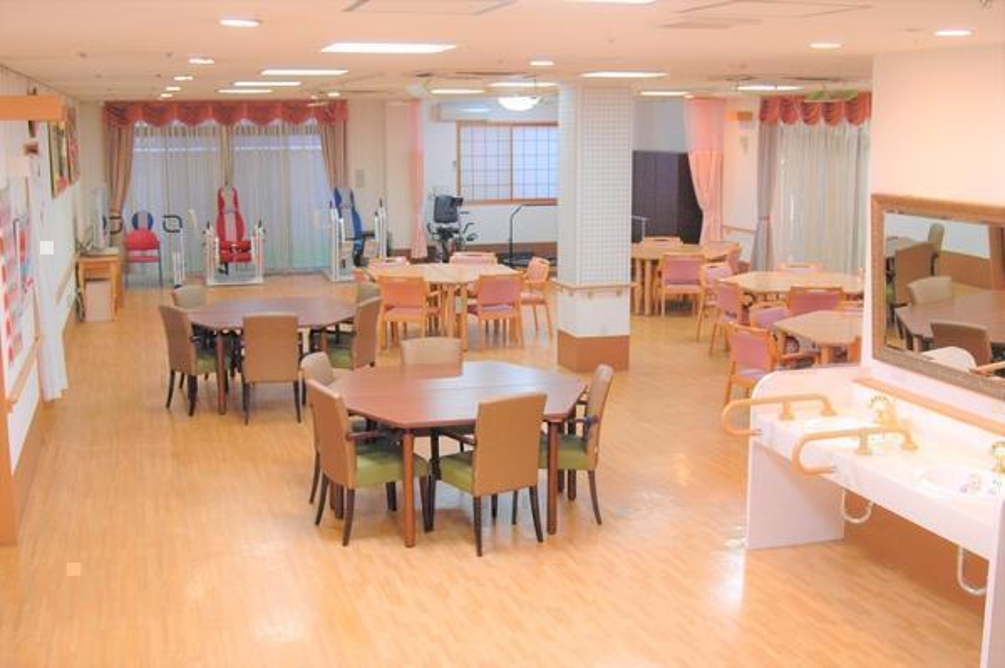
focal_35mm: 42
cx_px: 502
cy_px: 334
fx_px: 1172
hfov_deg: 46.4
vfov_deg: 31.8
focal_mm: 28
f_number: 4.5
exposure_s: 1/80
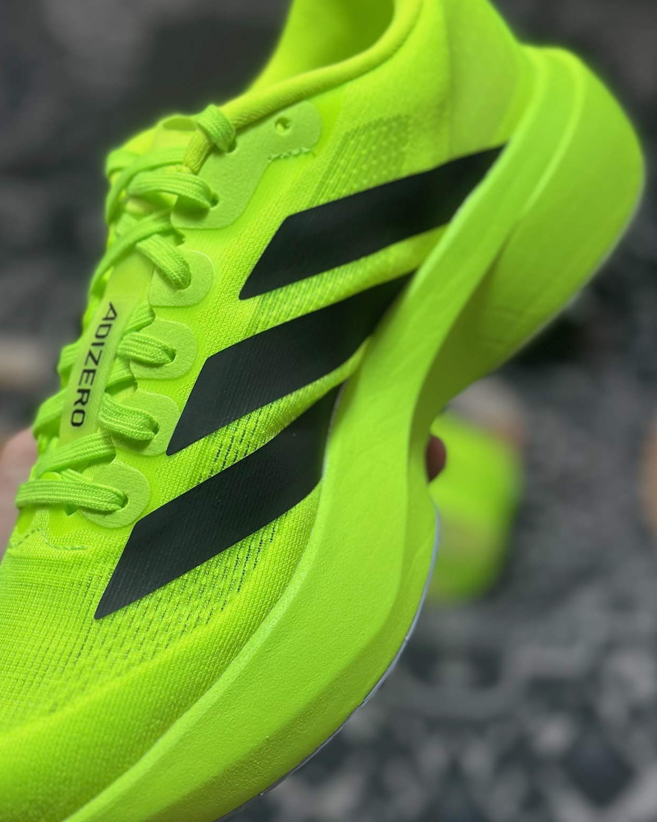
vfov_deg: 30.5
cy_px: 417
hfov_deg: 24.6
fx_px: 1507
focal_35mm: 62
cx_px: 275
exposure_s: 1/1073
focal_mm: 6.86
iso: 80
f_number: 1.78
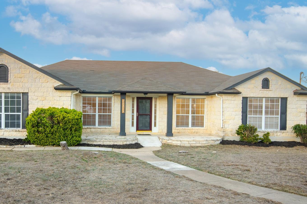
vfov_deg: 39.1
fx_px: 288
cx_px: 105
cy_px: 111
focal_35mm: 34
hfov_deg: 55.1
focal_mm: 15
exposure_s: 1/30
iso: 250
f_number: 8
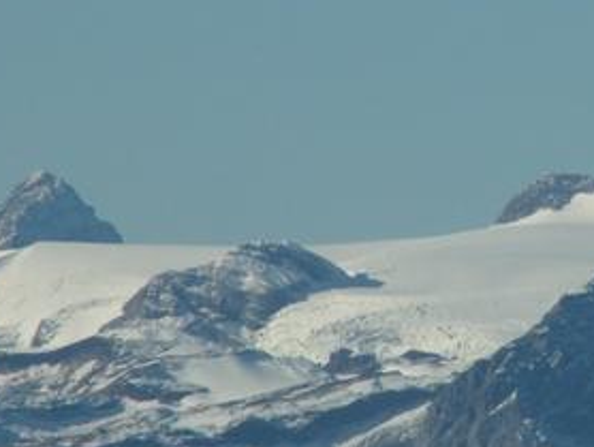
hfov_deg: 2.3
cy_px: 250
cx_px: 485
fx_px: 15045
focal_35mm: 876
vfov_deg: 1.7
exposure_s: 1/400
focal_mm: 63.24
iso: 50
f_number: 8
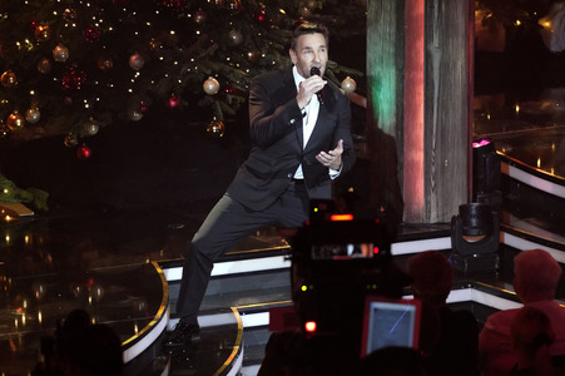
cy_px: 188
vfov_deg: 6.9
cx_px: 282
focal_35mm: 200
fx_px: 3137
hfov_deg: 10.3
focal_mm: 200
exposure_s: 1/400
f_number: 4
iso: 12800
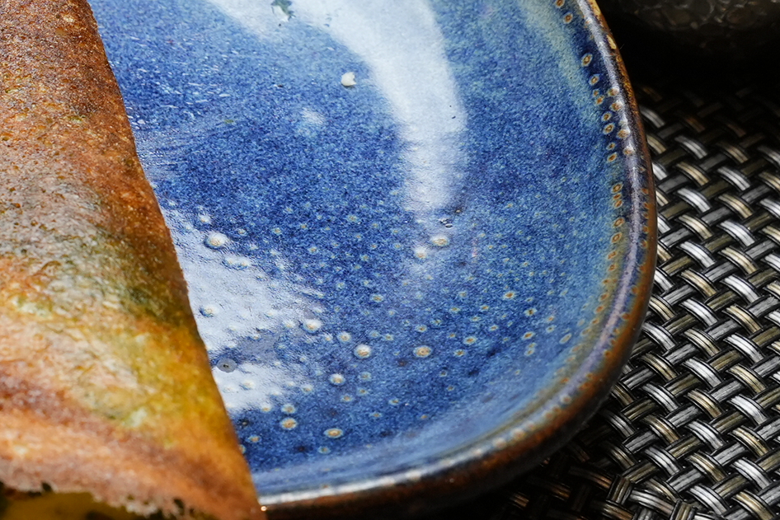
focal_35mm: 137
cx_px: -305
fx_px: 2977
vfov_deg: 10.0
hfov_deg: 14.2
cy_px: 157
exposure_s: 1/100
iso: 1000
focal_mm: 37.1
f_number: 8
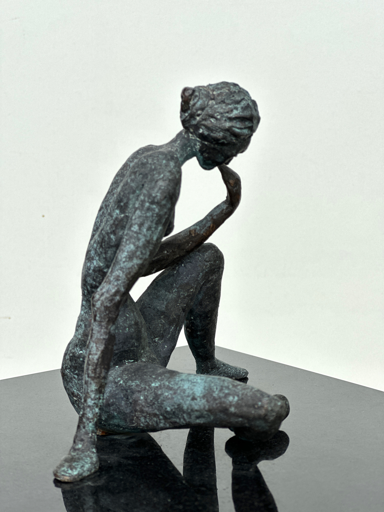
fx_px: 1139
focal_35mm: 77
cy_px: 256
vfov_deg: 25.3
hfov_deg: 19.1
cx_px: 192
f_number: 2.8
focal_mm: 9
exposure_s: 1/159
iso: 25
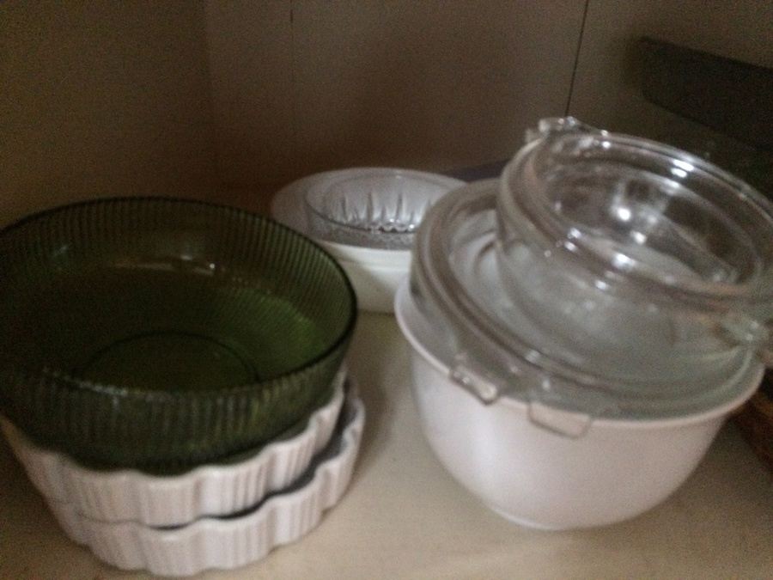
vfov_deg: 46.8
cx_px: 386
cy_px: 290
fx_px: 670
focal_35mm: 30
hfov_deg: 60.0
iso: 800
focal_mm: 4.12
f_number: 2.2
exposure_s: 1/15
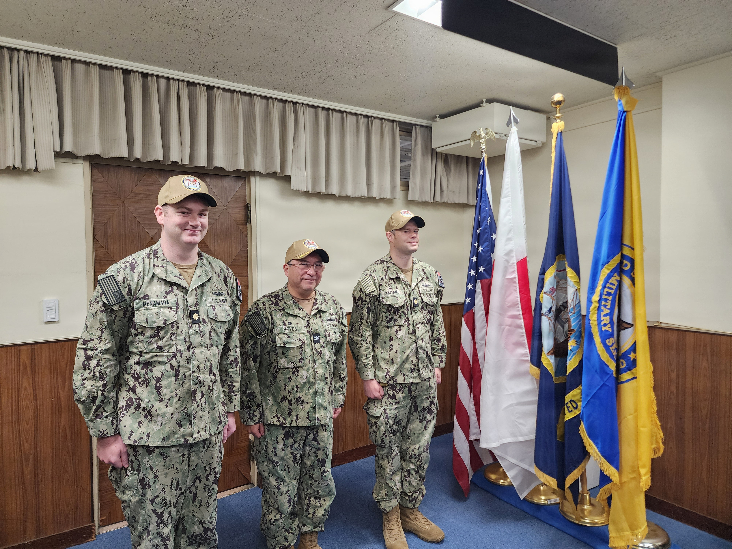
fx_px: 486
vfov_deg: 58.9
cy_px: 274
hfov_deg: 73.9
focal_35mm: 23
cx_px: 366
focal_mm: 6.4
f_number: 1.8
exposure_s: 1/100
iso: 400
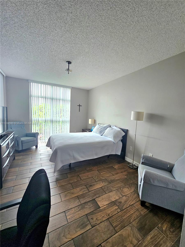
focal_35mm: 13
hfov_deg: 89.9
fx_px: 93
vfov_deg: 106.2
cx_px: 92
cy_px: 124
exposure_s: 1/60.2
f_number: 2.2
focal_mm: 2.2
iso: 64
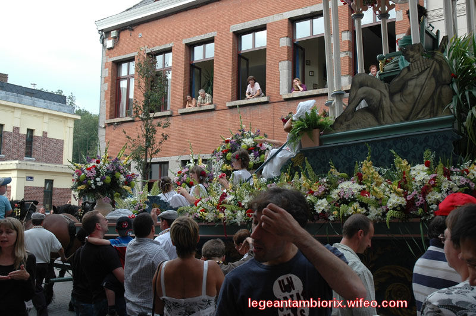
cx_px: 238
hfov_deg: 48.0
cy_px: 158
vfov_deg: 33.0
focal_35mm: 40
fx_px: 535
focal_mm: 27
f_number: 5.6
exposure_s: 1/200
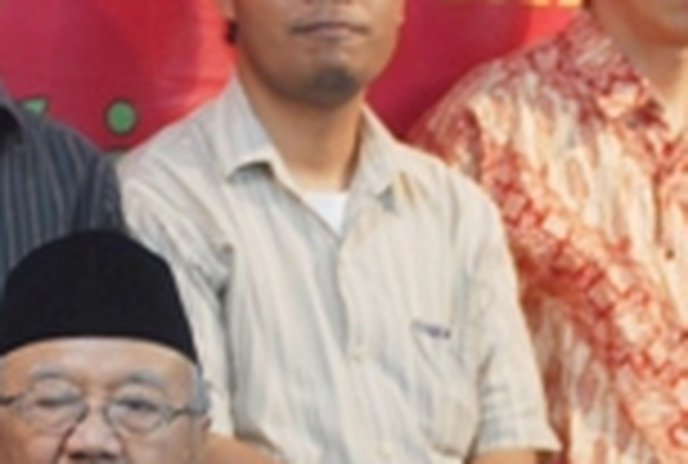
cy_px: 279
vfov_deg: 3.7
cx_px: 346
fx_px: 7226
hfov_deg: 5.5
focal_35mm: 377
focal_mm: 86
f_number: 2.8
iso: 400
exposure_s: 1/30
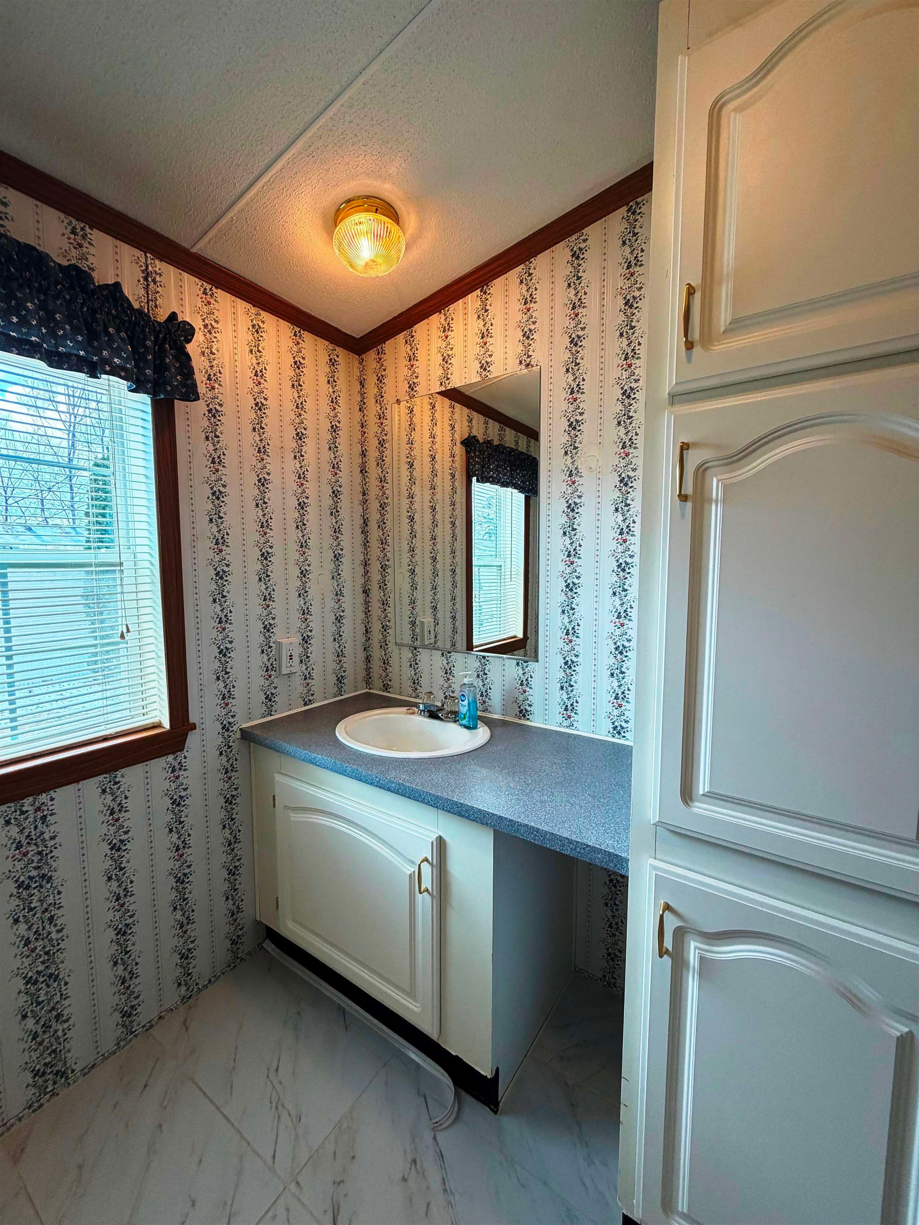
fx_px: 496
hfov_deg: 85.7
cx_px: 460
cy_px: 612
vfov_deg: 102.1
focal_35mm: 14
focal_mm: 2.22
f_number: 2.2
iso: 125
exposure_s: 1/120
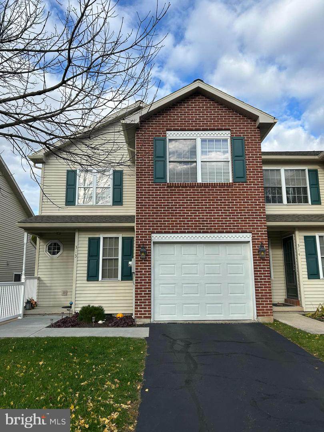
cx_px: 162
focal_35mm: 26
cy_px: 216
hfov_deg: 53.1
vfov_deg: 67.3
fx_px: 324
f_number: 1.5
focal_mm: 5.7
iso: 50
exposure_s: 1/2008
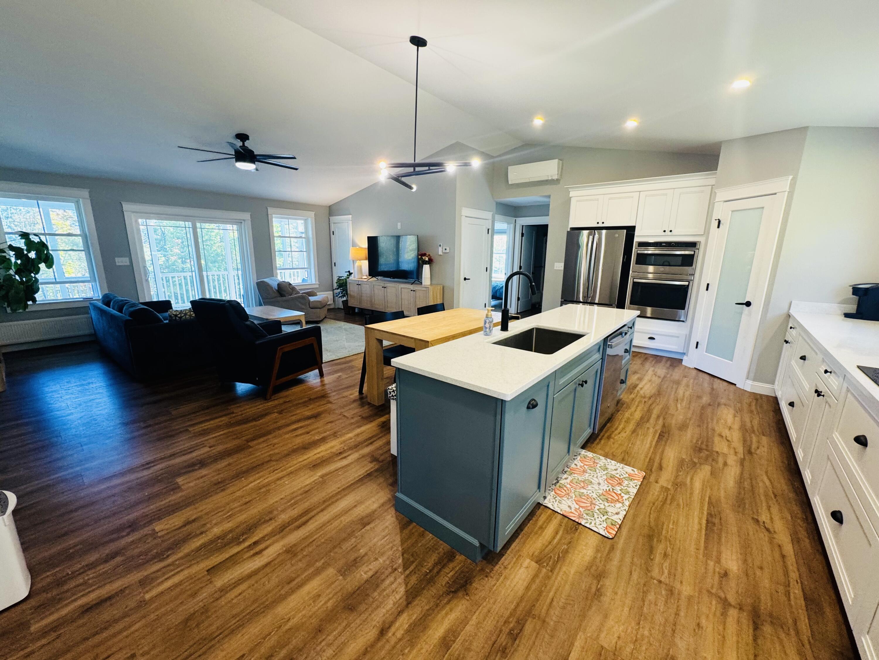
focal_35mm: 14
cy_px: 330
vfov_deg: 85.7
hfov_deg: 102.1
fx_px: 356
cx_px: 440
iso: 200
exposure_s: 1/60
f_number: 2.2
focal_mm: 2.22
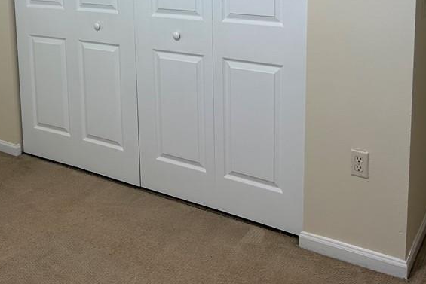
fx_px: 580
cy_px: 8
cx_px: 85
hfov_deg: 38.8
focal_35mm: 49
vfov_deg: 26.3
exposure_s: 1/120
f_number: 1.5
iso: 100
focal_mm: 5.7
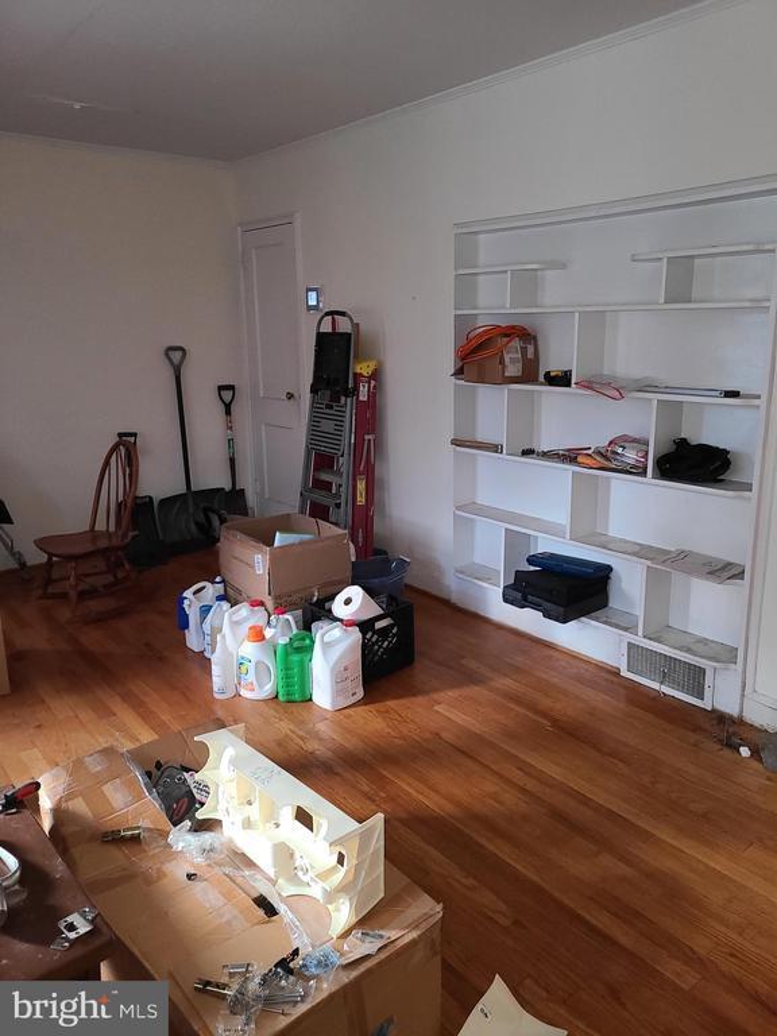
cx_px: 388
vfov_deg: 67.3
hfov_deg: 53.1
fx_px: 778
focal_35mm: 26
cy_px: 518
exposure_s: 1/17
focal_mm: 5.4
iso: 500
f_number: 1.8
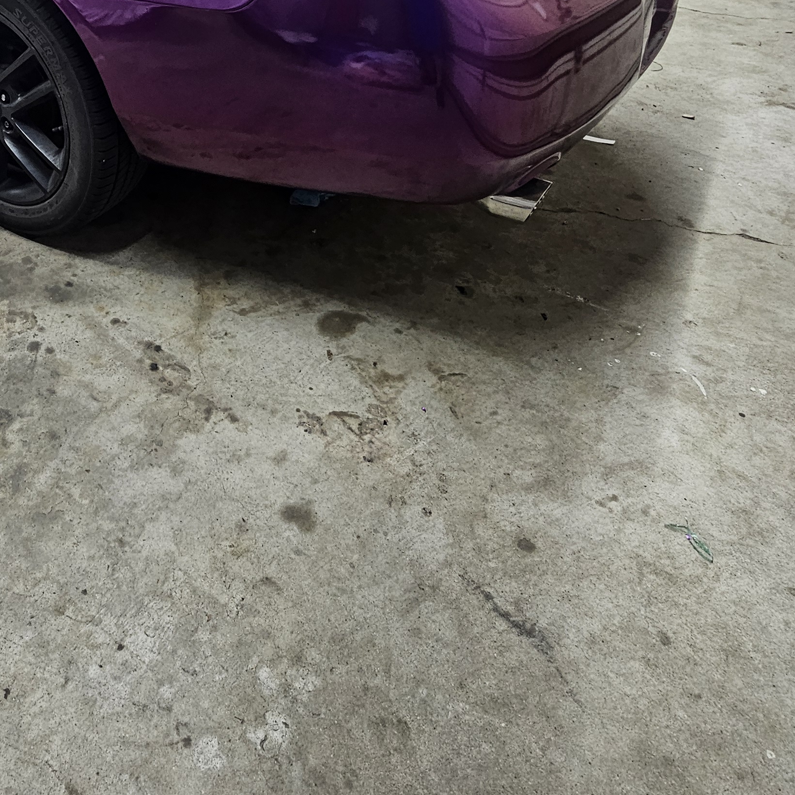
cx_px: 155
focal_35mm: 28
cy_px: 112
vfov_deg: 52.0
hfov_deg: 53.4
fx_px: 728
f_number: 2.2
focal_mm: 2.2
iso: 160
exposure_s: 1/60
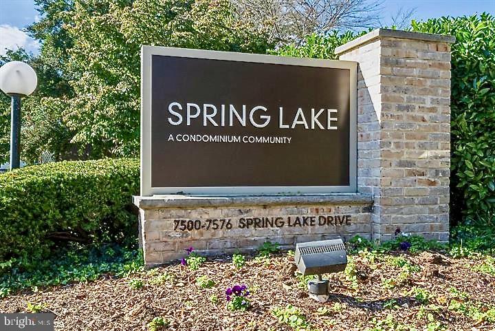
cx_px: 248
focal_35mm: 35
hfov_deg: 54.4
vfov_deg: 37.9
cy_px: 166
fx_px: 482
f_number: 11
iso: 320
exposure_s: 1/125
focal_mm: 35
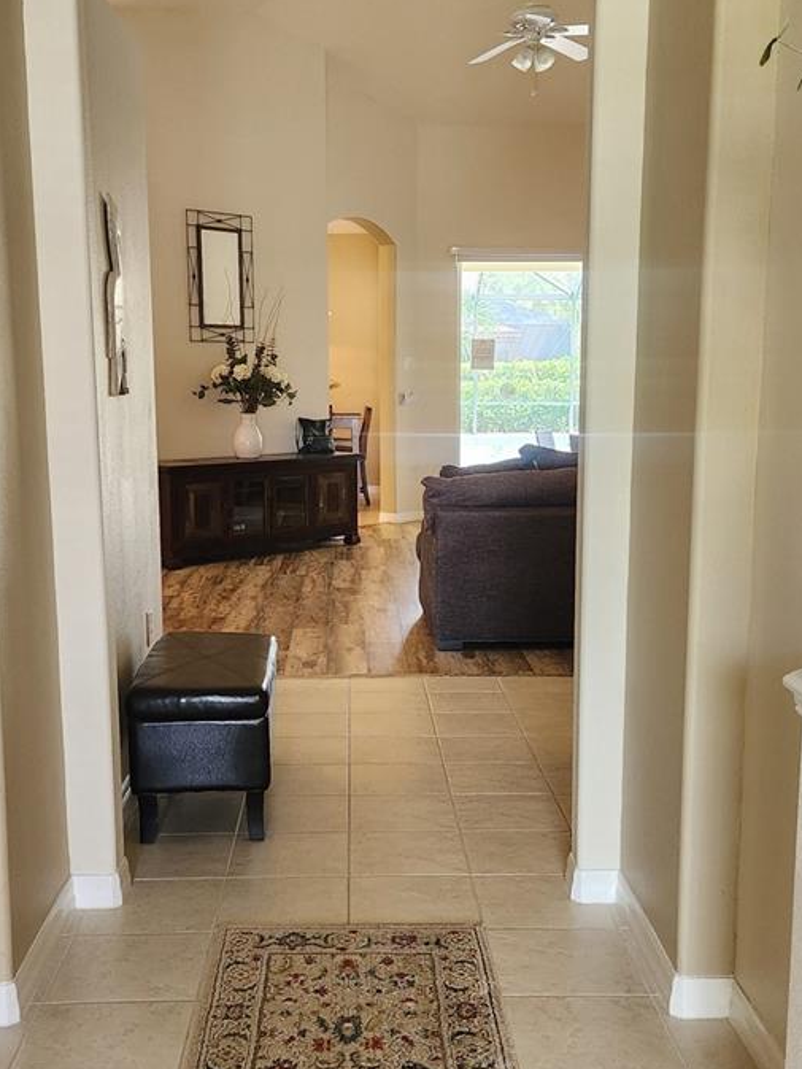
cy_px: 589
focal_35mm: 41
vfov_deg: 45.7
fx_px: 1266
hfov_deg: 35.1
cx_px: 380
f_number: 1.8
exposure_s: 1/120
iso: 400
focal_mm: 5.4
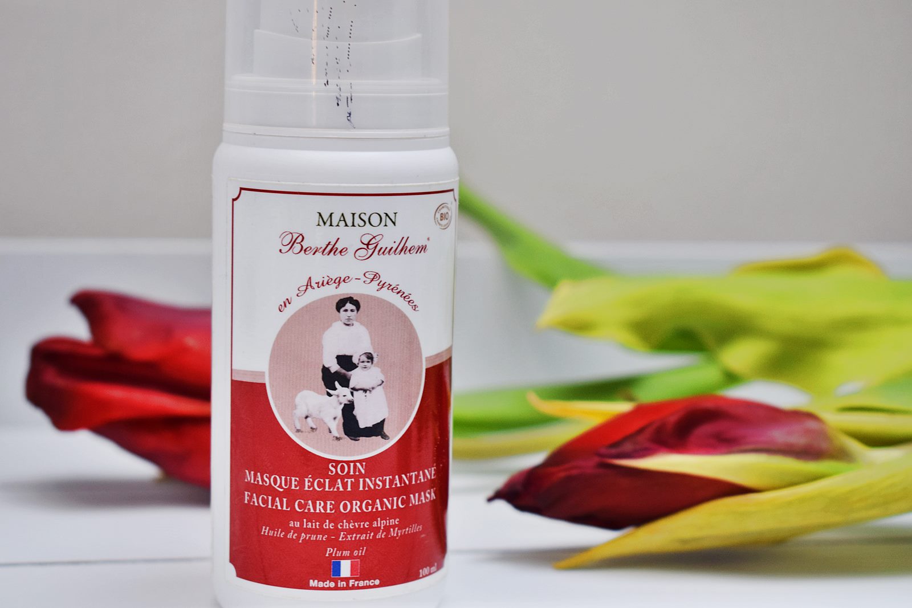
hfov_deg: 28.1
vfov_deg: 18.9
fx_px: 1824
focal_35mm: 72
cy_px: 304
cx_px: 456
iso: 400
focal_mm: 48
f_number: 5.3
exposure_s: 1/100
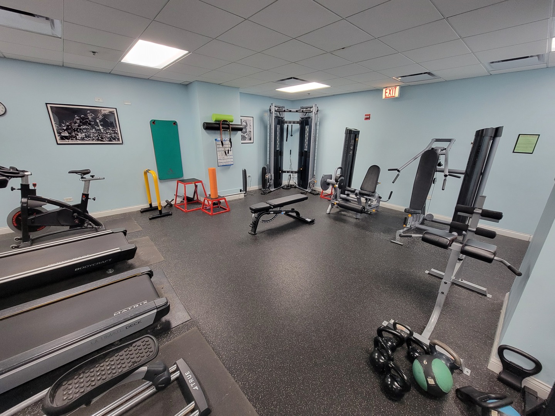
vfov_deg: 89.9
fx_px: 208
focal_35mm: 13
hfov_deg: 106.2
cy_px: 208
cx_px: 278
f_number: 2.2
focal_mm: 2.2
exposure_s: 1/60
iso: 400
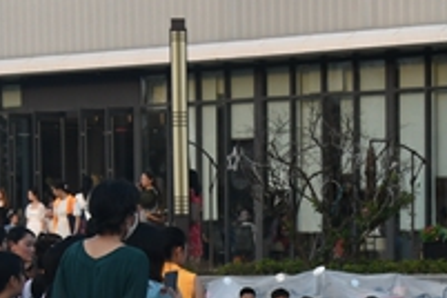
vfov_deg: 6.5
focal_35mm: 207
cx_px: 391
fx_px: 2570
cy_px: 470
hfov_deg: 9.9
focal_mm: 35
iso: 400
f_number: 5
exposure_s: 1/500
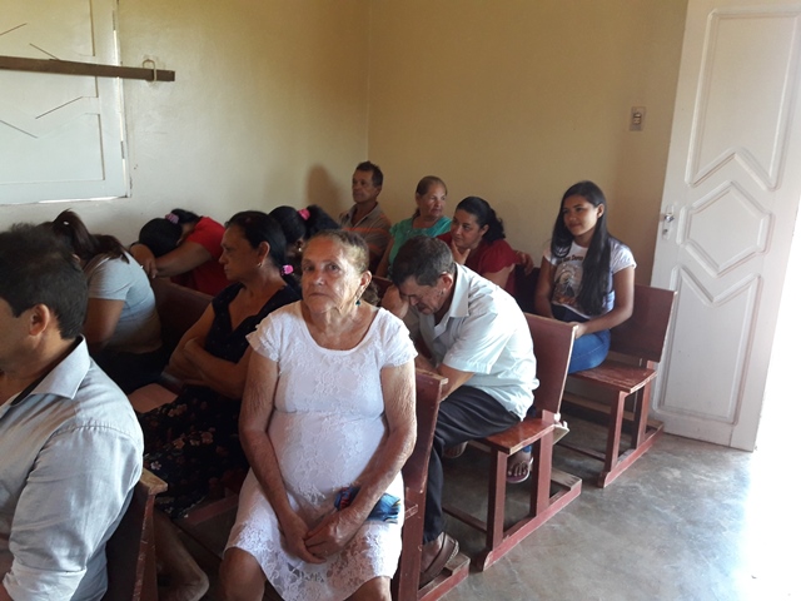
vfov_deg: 49.7
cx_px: 400
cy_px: 300
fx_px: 648
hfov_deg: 63.4
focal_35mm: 28
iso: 125
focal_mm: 3.7
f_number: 1.9
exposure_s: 1/40
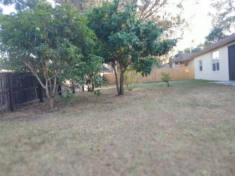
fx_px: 177
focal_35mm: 26
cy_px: 88
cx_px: 118
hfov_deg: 67.3
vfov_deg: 53.1
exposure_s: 1/120
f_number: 1.8
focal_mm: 5.58
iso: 50
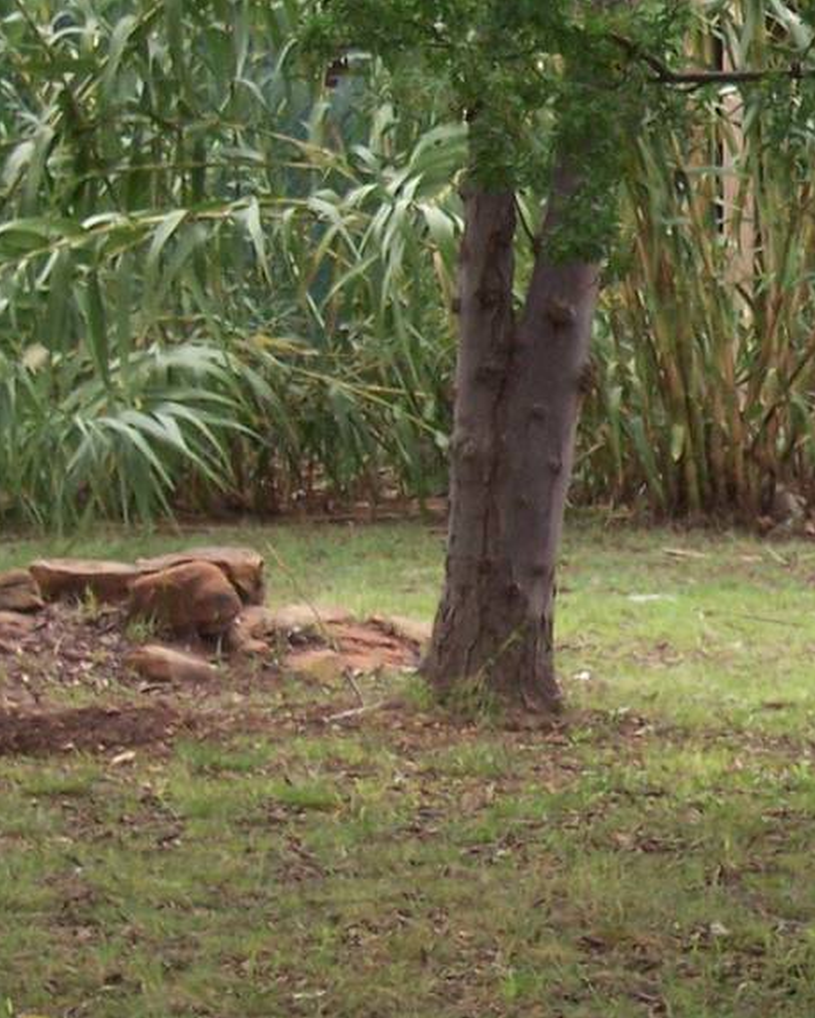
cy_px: 580
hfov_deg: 6.3
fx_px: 7323
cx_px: 1132
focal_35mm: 243
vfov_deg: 8.0
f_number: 4.8
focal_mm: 14.8
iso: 140
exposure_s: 1/90
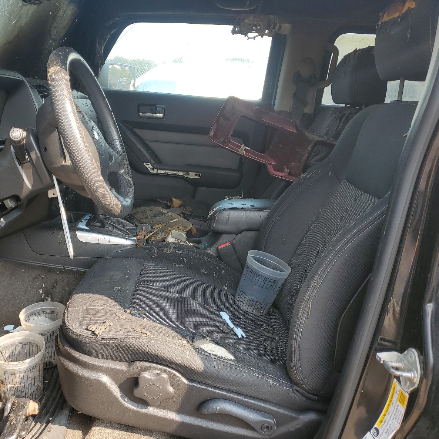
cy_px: 217
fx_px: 445
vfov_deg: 52.5
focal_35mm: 31
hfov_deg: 52.4
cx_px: 191
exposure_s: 1/312
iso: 50
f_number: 1.5
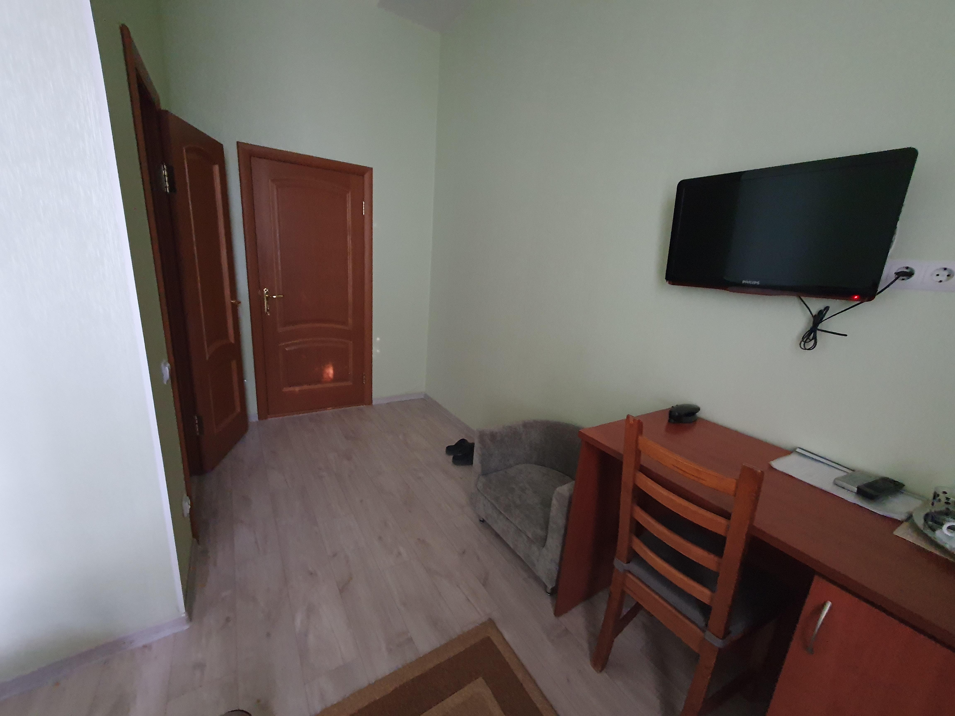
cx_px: 478
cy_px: 358
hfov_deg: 106.2
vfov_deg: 89.9
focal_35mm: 13
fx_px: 359
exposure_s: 1/10
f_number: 2.2
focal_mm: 1.8
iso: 800
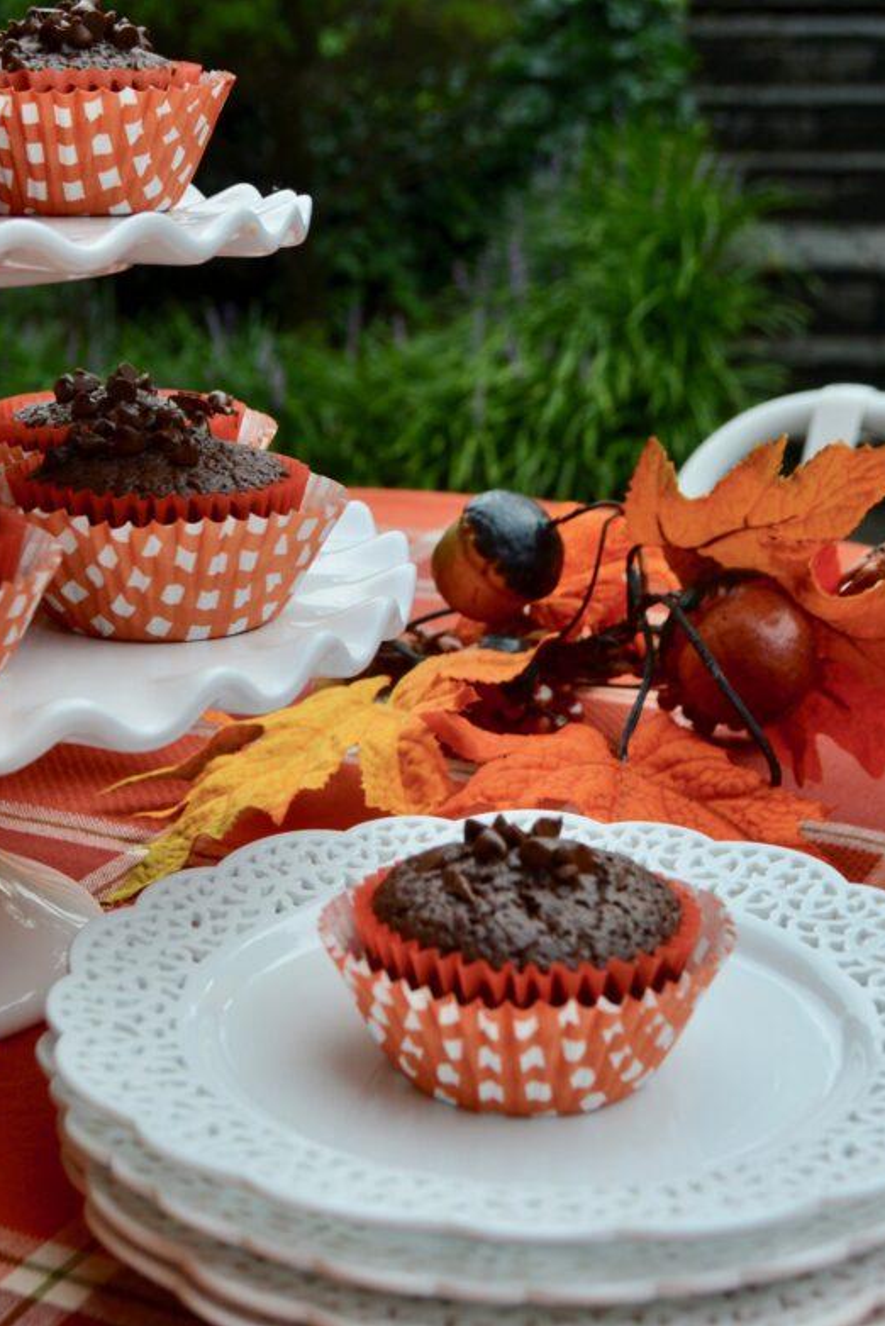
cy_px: 785
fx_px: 1952
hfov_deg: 25.5
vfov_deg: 37.4
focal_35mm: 53
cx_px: 361
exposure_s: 1/125
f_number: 5.6
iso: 100
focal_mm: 24
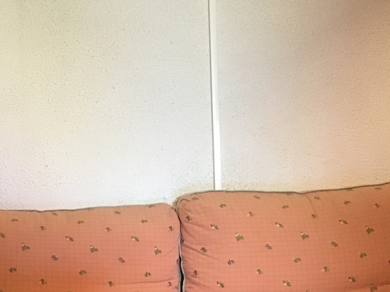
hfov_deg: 29.0
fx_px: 755
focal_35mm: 67
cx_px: 186
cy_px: 269
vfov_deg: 21.4
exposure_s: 1/17
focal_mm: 3.3
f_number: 2.4
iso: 250
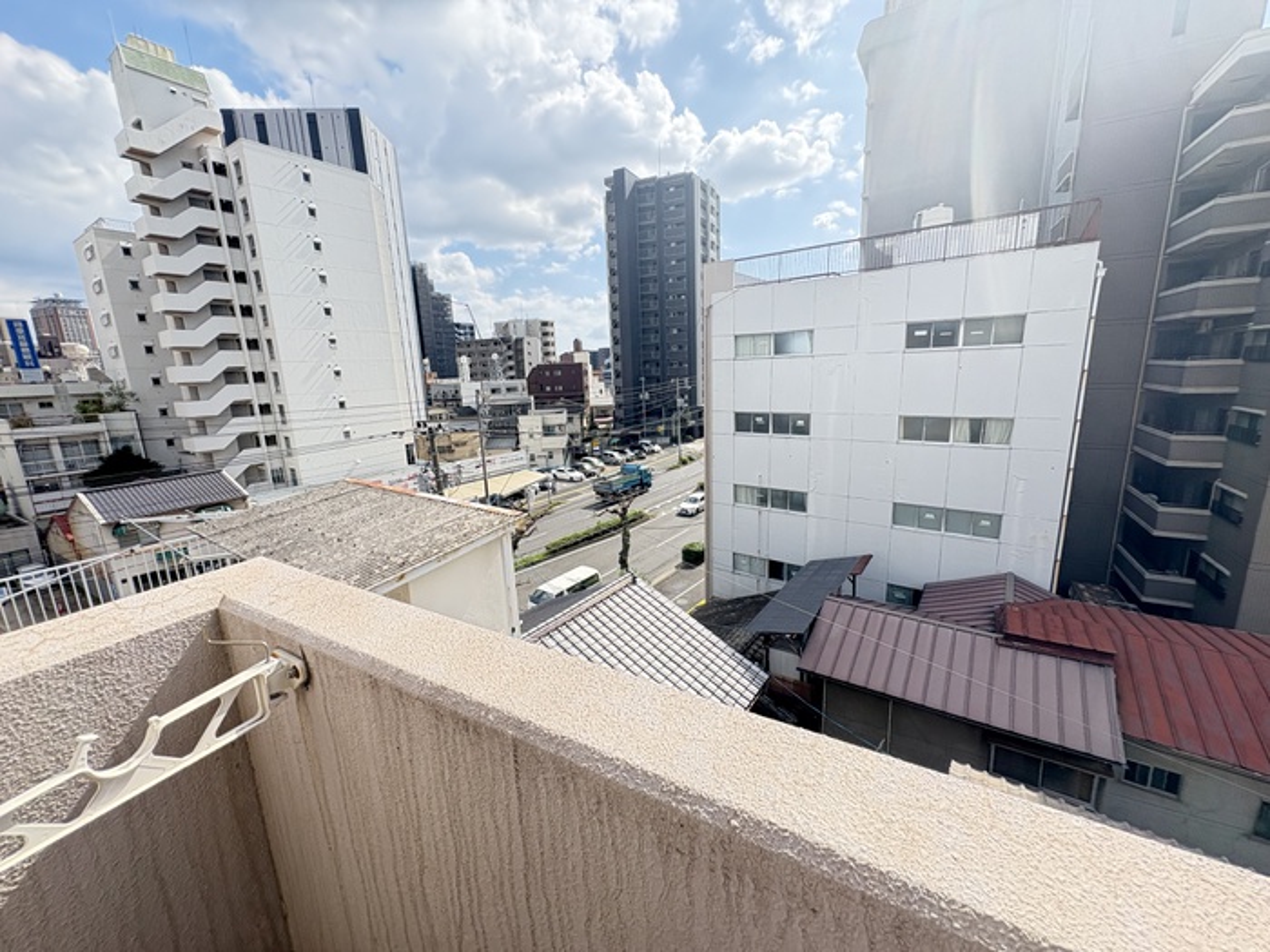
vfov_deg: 85.7
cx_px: 635
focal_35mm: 14
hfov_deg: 102.1
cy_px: 476
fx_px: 514
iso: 50
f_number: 2.2
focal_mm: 2.22
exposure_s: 1/796
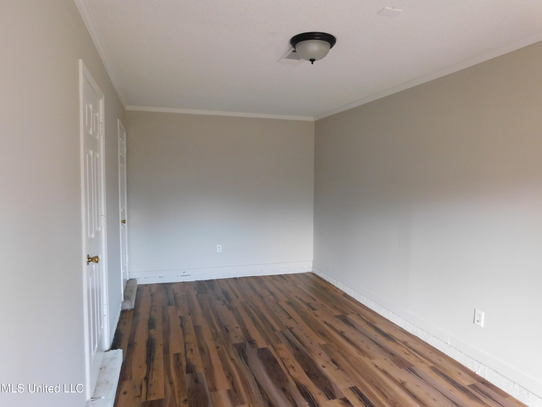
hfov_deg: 73.9
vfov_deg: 58.9
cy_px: 204
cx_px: 271
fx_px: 360
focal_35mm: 23
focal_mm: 4
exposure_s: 1/30
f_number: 3
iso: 320
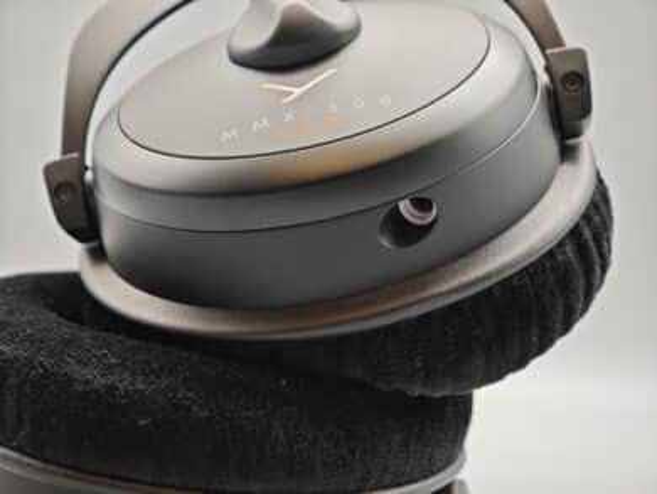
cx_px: 328
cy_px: 247
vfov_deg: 19.7
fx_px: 1424
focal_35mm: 75
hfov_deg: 26.0
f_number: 1.8
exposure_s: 1/100
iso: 64
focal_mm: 12.28
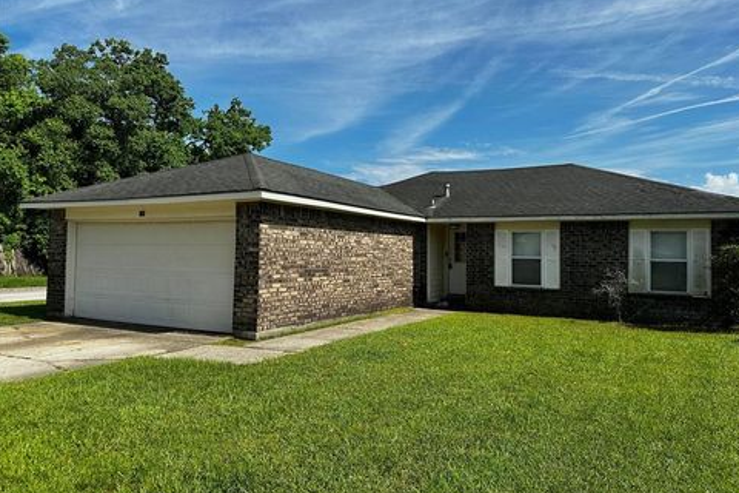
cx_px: 382
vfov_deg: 49.5
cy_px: 235
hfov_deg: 69.4
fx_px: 534
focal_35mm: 26
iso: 80
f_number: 1.78
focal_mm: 6.86
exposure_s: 1/4762
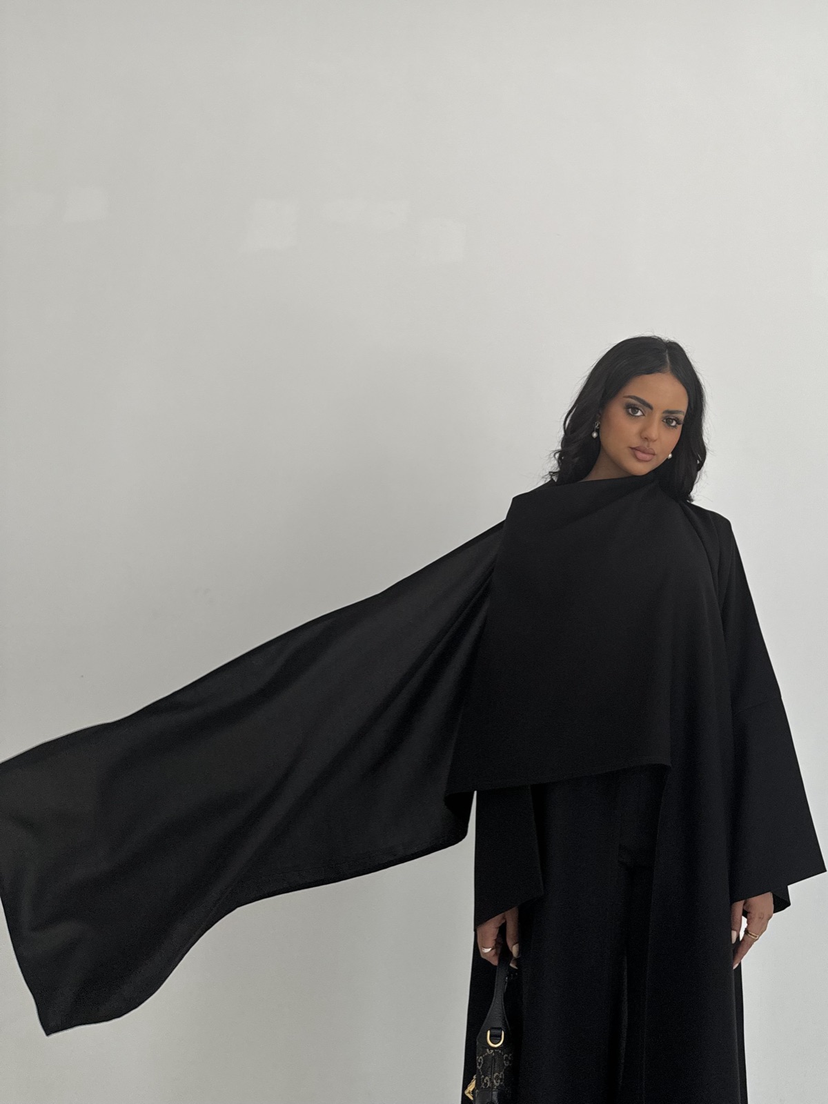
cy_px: 552
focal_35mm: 24
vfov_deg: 71.6
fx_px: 765
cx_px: 414
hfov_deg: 56.8
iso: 80
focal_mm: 6.86
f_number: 1.78
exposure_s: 1/577
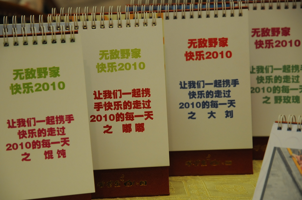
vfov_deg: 10.7
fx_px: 1068
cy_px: 100
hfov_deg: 16.1
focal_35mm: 128
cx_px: 151
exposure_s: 1/13
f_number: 5.6
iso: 800
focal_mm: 85
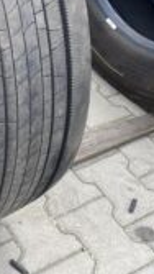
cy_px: 14
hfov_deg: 16.0
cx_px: -25
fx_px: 530
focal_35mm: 73
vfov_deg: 27.6
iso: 32
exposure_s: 1/182
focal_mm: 4.25
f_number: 1.8
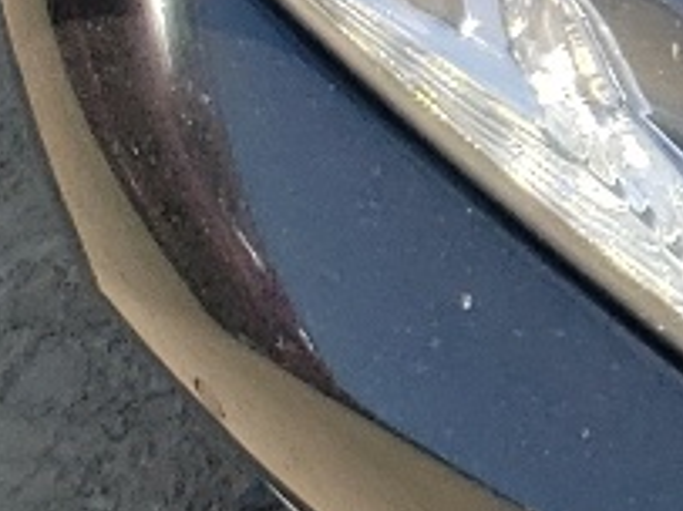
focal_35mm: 205
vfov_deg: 7.2
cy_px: -121
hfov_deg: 7.7
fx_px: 4042
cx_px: 2406
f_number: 1.5
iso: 50
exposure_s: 1/1429
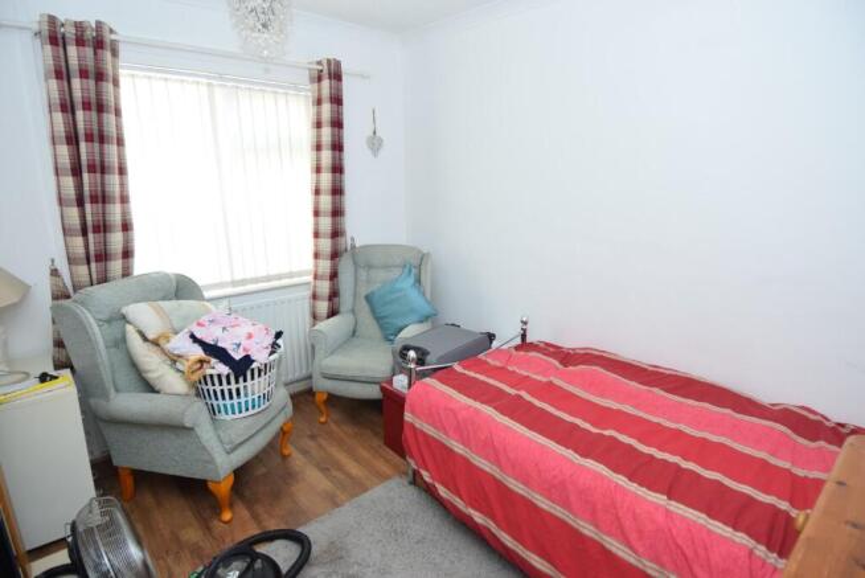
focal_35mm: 18
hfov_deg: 90.0
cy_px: 289
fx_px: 433
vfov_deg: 67.5
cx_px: 432
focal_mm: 12
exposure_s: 1/60
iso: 500
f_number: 4
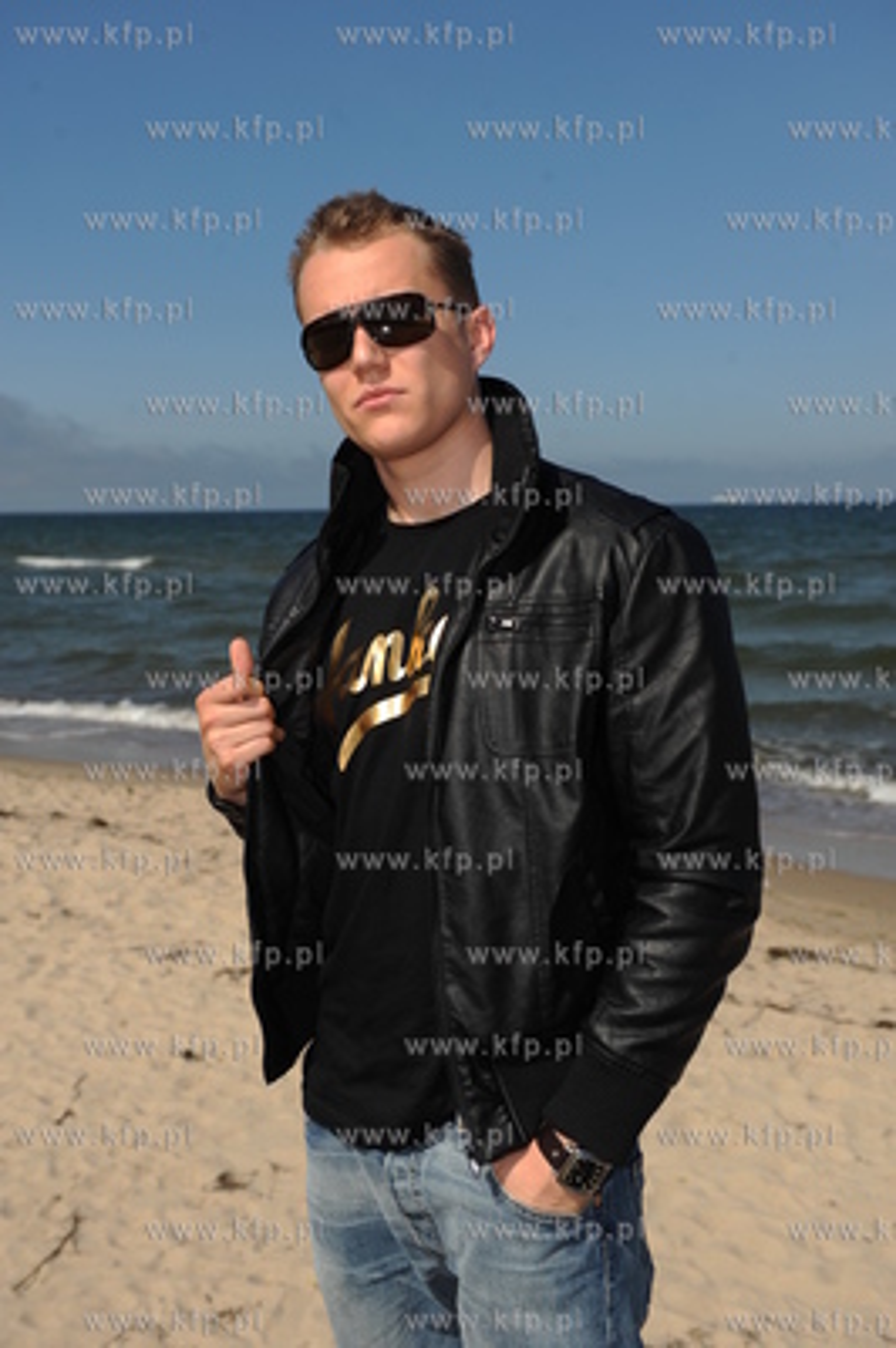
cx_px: 448
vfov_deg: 44.5
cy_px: 674
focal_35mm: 44
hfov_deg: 30.5
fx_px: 1645
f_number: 5.6
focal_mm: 44
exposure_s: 1/1000
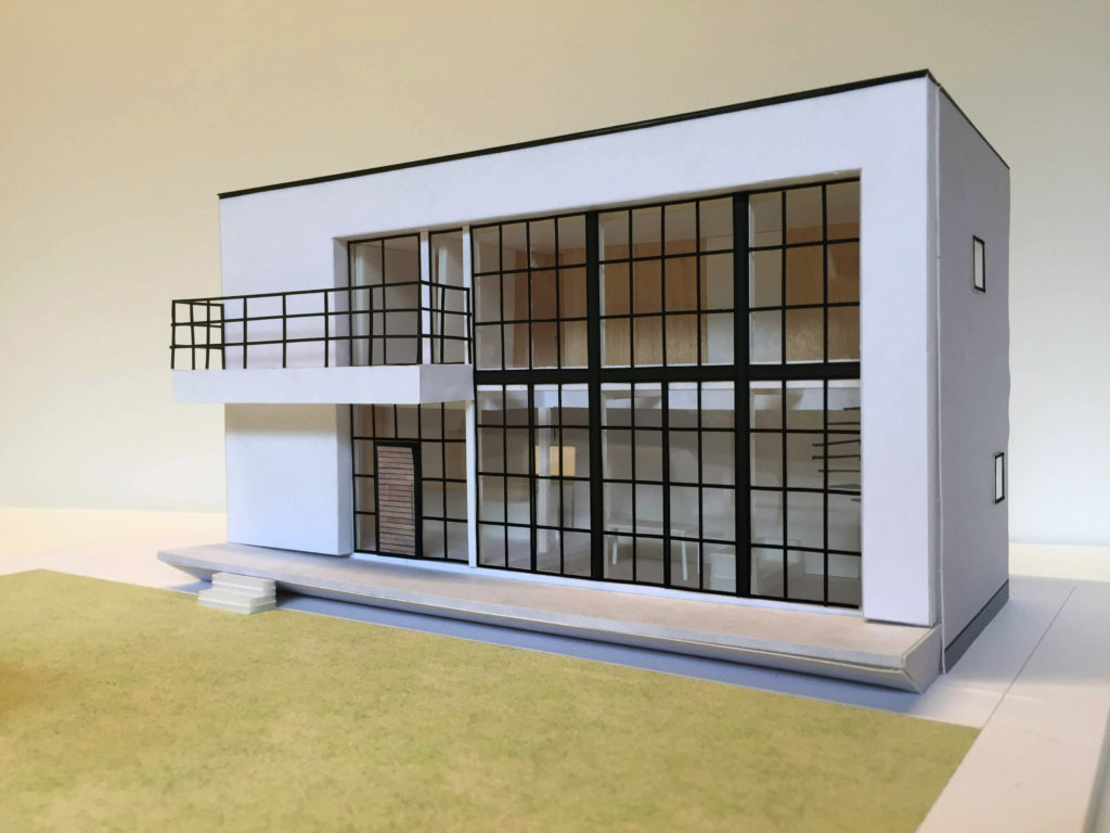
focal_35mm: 29
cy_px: 416
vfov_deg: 48.2
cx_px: 555
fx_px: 930
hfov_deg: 61.7
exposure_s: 1/40
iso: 40
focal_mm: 4.15
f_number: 2.2
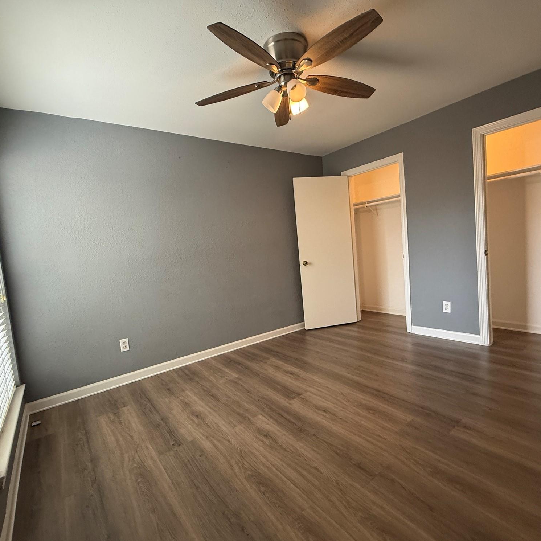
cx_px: 276
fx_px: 301
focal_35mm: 17
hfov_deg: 84.0
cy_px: 272
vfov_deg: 84.0
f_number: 2.2
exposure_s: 1/120
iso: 320
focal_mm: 2.22
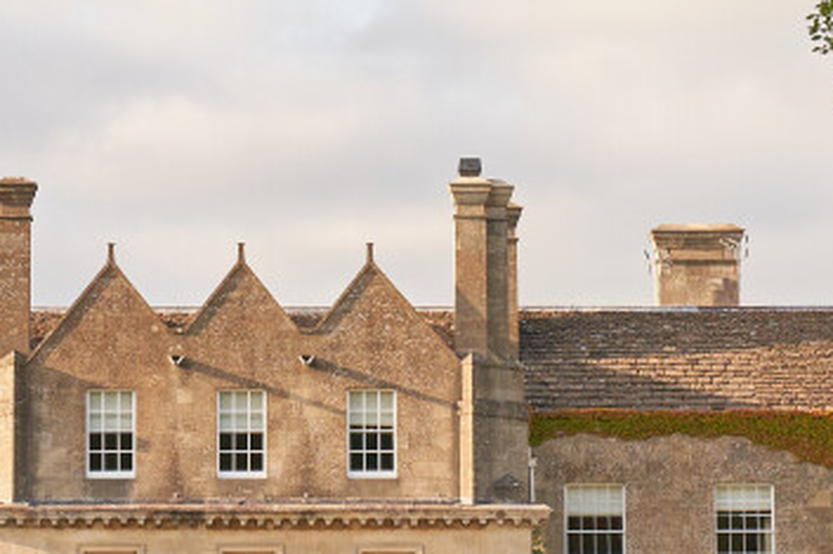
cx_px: 245
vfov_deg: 6.1
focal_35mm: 223
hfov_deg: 9.2
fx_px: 5163
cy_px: -100
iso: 200
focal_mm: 39.4
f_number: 5.6
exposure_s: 1/200
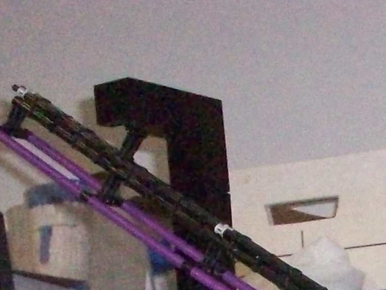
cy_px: 578
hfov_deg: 12.4
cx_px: 593
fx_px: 1684
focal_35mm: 151
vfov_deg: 9.2
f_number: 2.8
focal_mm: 6.2
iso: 800
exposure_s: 1/128
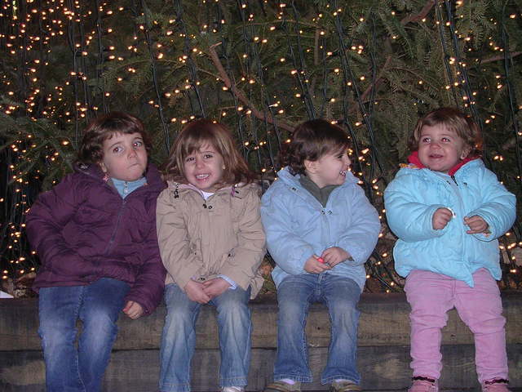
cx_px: 261
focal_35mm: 60
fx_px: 905
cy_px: 196
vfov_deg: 24.4
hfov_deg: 32.2
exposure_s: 1/60.1
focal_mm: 9.1
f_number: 3.4
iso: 378
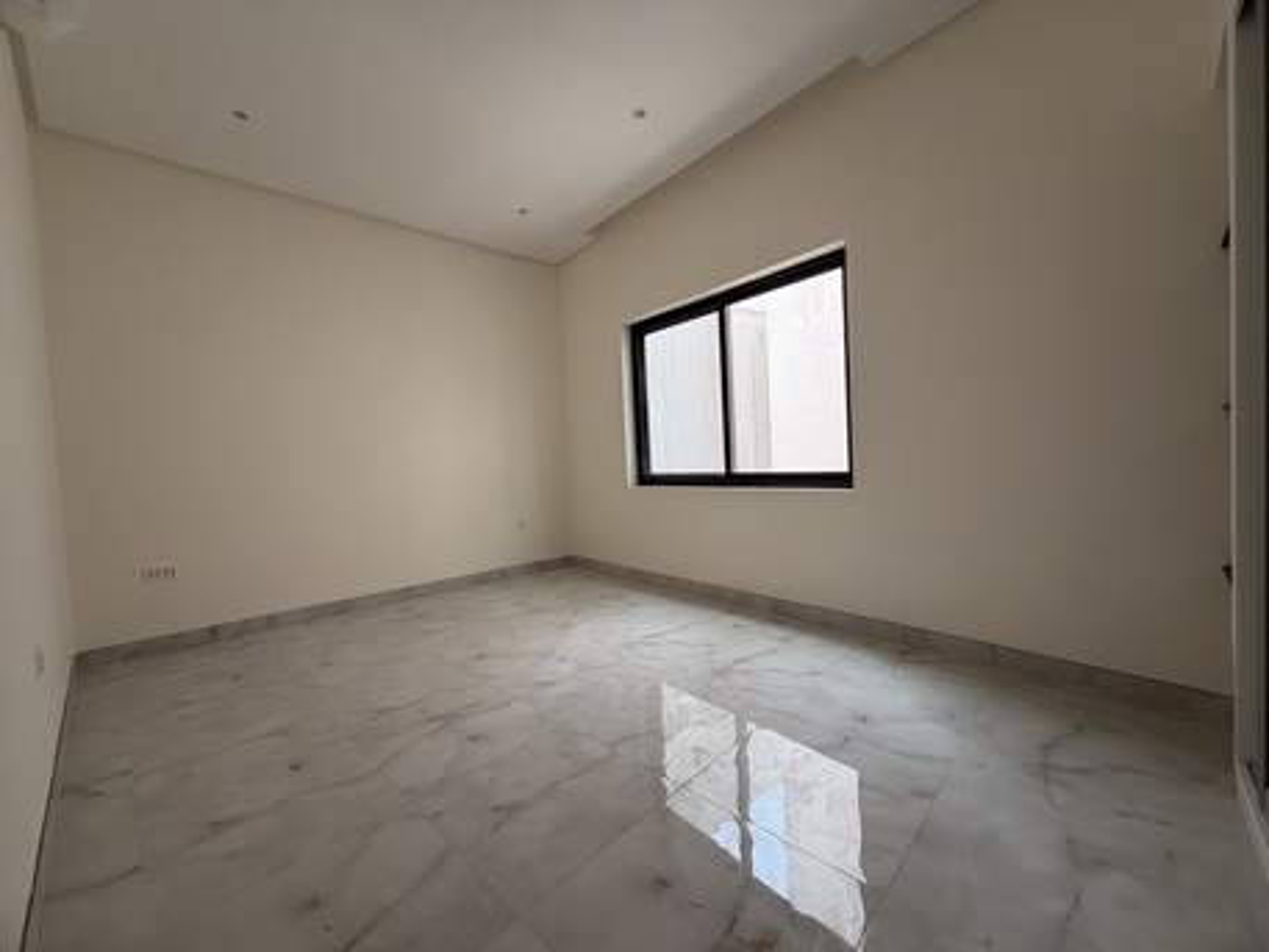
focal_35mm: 14
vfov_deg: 85.7
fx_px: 513
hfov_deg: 102.0
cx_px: 634
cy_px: 476
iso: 160
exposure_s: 1/121
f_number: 2.2
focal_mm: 2.22
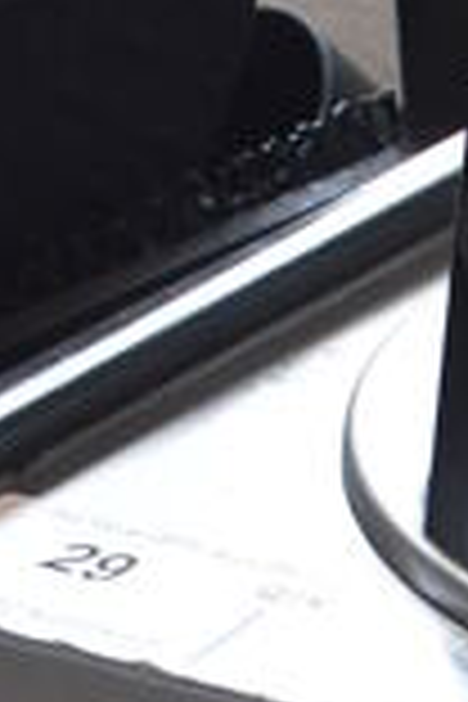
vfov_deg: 11.9
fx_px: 3081
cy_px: 1316
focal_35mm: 158
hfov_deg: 8.2
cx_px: 994
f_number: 3.5
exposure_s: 1/125
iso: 900
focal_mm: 18
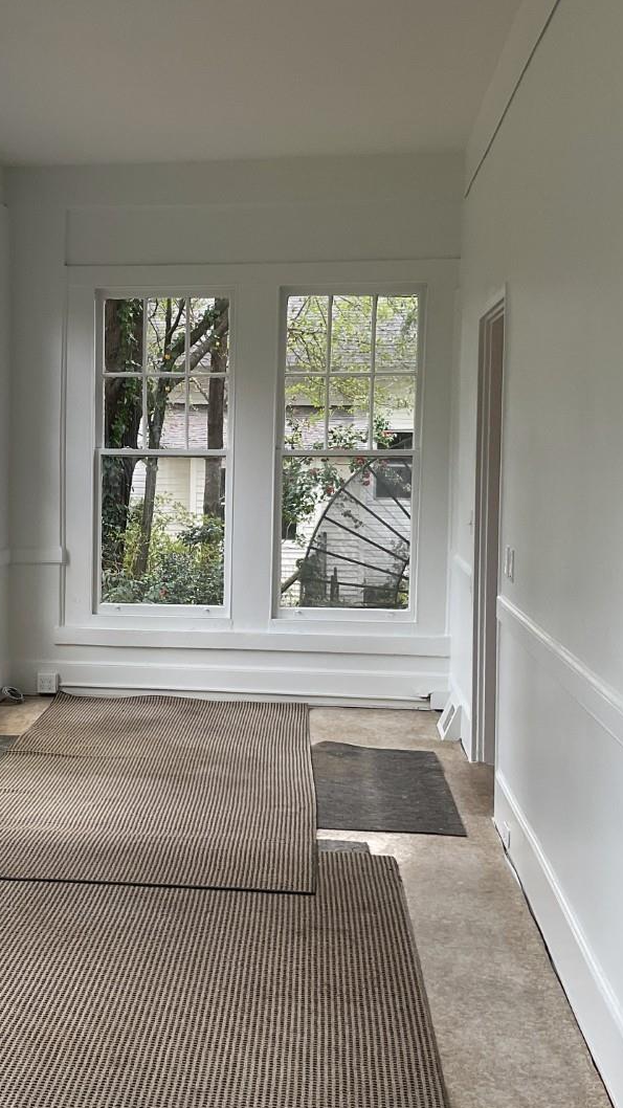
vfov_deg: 47.4
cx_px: 176
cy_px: 556
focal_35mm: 43
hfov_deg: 27.4
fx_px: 1263
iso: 32
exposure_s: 1/120
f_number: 1.8
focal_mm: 3
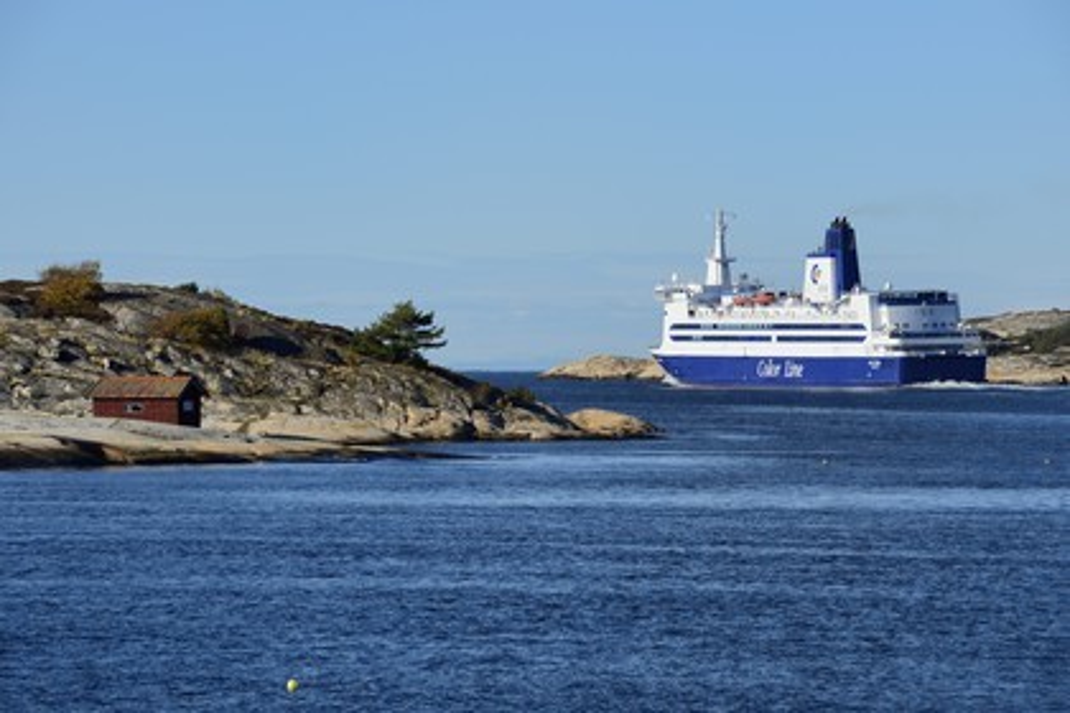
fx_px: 5944
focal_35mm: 200
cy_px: 356
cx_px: 535
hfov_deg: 10.3
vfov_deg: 6.9
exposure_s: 1/500
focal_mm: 200
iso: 200
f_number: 11
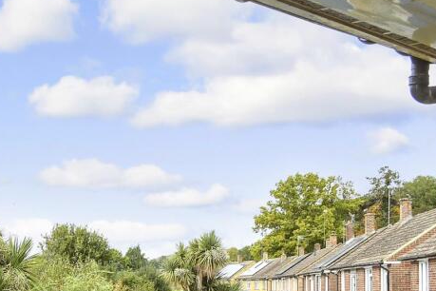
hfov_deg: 27.5
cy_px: 280
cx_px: -44
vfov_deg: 19.8
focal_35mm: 67
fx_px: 811
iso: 160
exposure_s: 1/80
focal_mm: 20
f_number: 8
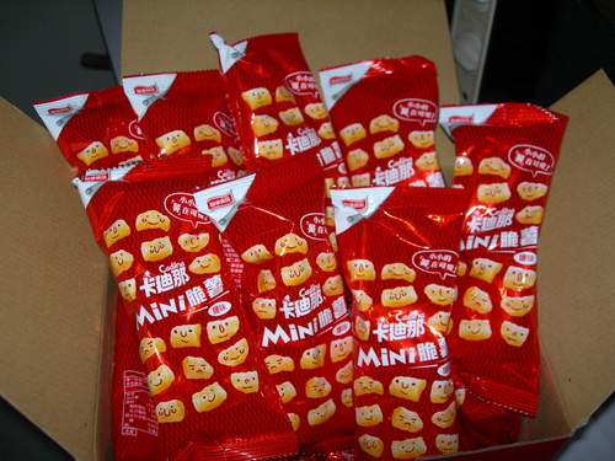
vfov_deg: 37.7
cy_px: 230
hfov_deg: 49.0
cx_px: 308
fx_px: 675
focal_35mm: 38
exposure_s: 1/60.1
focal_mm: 7.8
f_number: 2.8
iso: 50
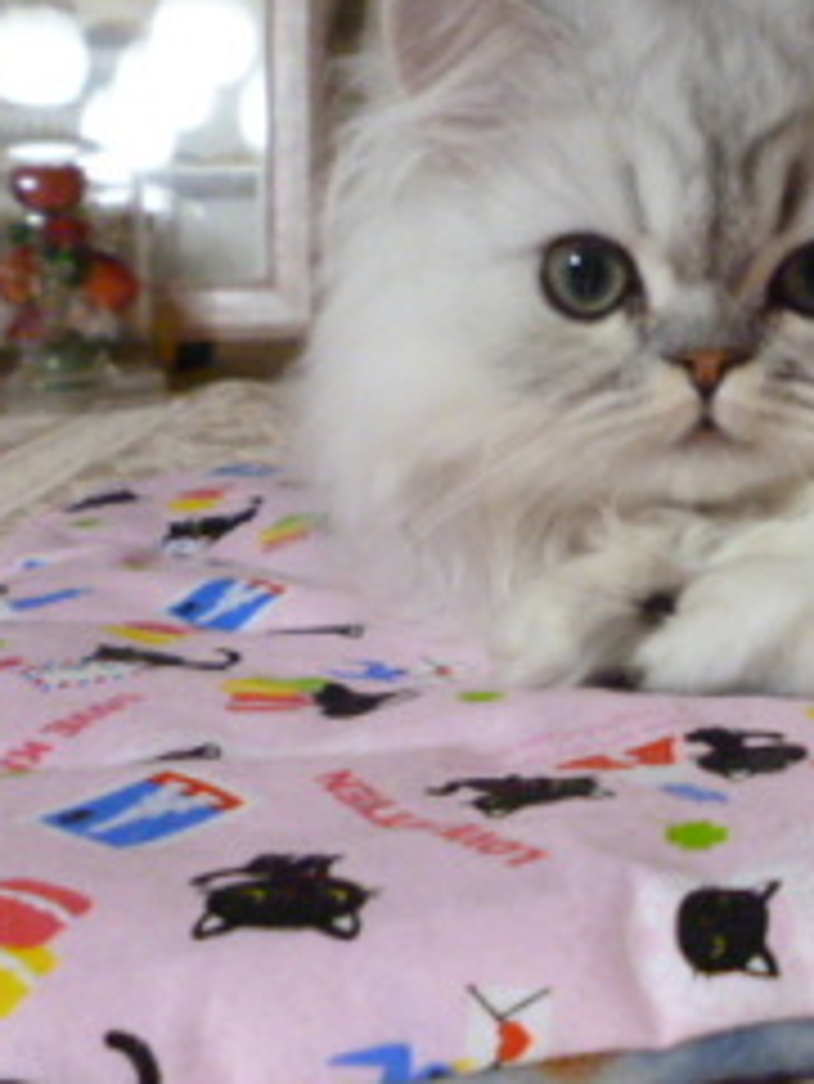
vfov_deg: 33.0
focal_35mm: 58
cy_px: 385
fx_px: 1817
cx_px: 845
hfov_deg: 24.0
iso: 800
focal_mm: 5
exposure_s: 1/40
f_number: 3.1
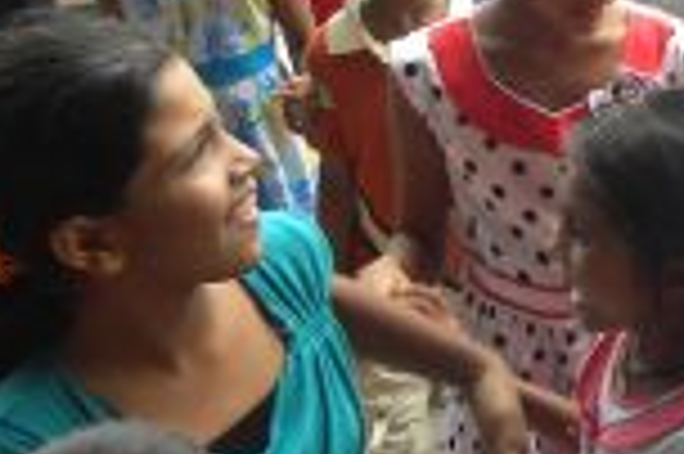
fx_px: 2031
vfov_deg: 12.7
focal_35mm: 107
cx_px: 1076
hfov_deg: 17.0
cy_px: 112
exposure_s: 1/99.6
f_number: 3.5
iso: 64
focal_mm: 4.6
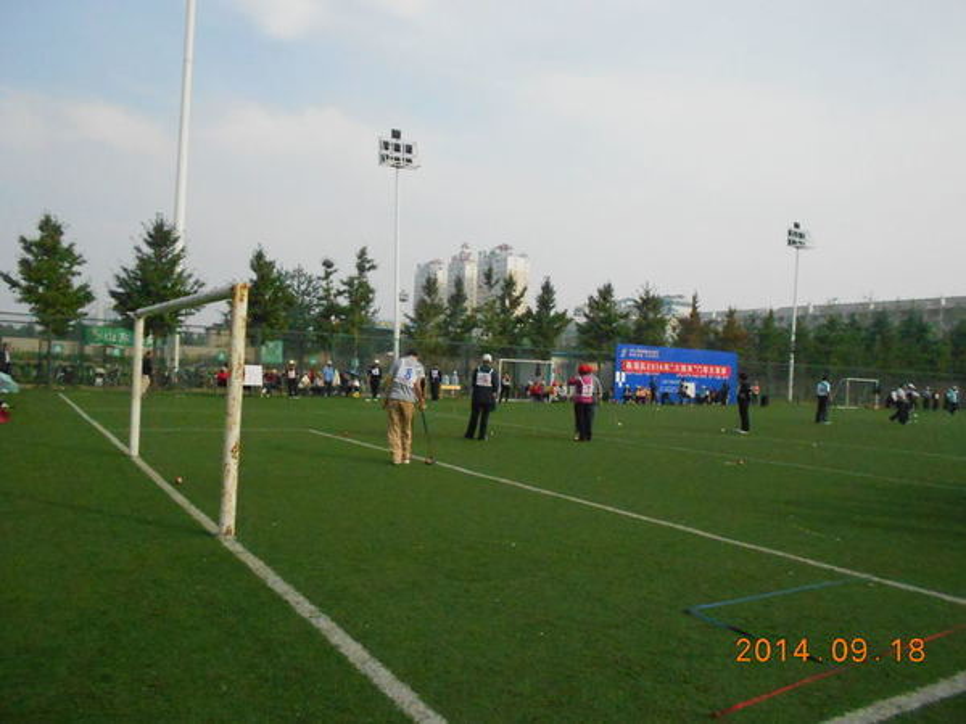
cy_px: 362
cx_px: 483
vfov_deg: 53.1
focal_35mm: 26
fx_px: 726
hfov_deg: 67.3
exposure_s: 1/1250
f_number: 8
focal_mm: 4.6
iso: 800
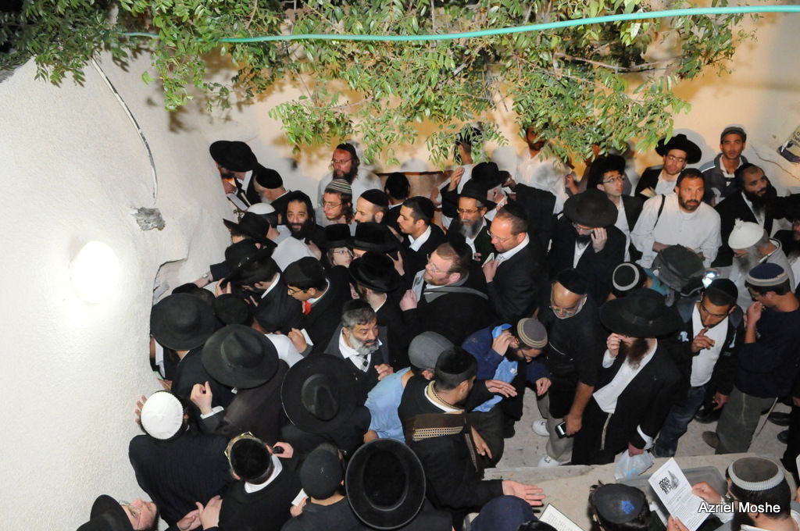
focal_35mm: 26
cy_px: 266
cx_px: 400
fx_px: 566
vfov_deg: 50.3
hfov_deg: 70.5
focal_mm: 17
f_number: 5
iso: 3200
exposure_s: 1/60
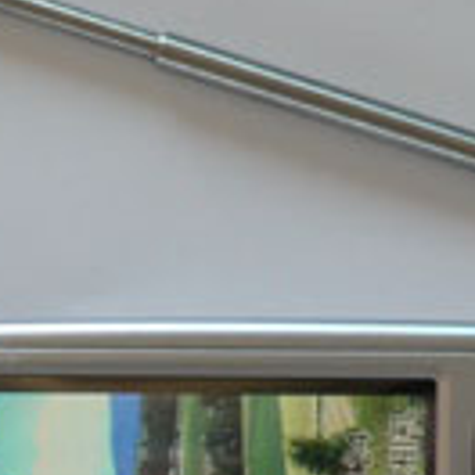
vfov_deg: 10.7
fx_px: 2515
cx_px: 175
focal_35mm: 162
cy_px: 408
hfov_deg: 10.8
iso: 100
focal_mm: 10
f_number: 3.6
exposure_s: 1/30
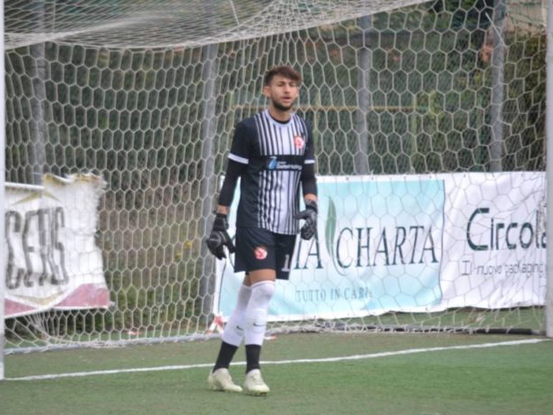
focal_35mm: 326
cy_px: 208
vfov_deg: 4.6
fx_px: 5208
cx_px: 250
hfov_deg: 6.1
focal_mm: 200
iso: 640
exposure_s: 1/500
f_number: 5.6
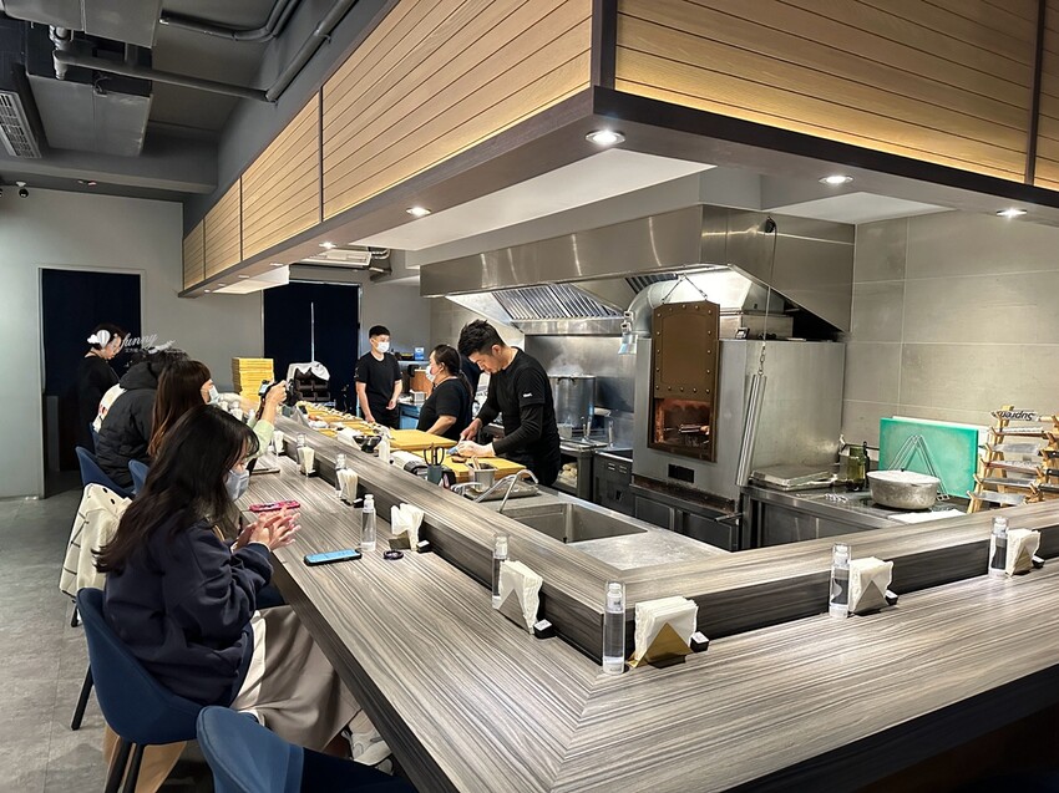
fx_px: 734
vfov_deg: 56.8
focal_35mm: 24
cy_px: 396
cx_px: 530
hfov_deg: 71.6
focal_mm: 6.86
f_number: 1.78
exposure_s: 1/40
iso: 800
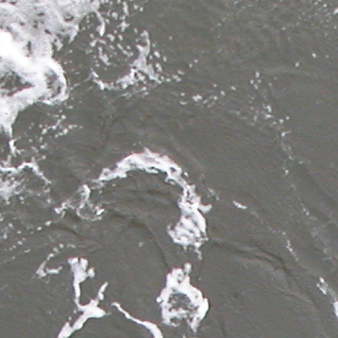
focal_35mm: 335
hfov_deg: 5.2
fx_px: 3701
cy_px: 645
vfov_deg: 5.1
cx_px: 426
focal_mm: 13.7
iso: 100
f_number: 3.1
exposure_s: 1/175
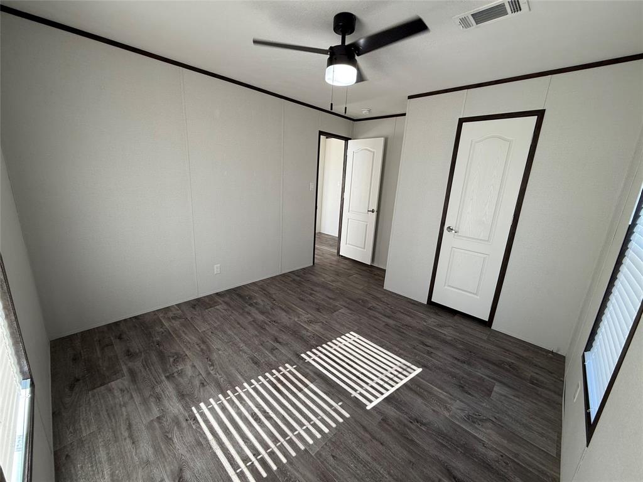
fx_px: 260
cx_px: 322
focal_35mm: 14
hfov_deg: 102.1
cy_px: 241
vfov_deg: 85.7
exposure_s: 1/120
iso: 80
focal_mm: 2.22
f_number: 2.2
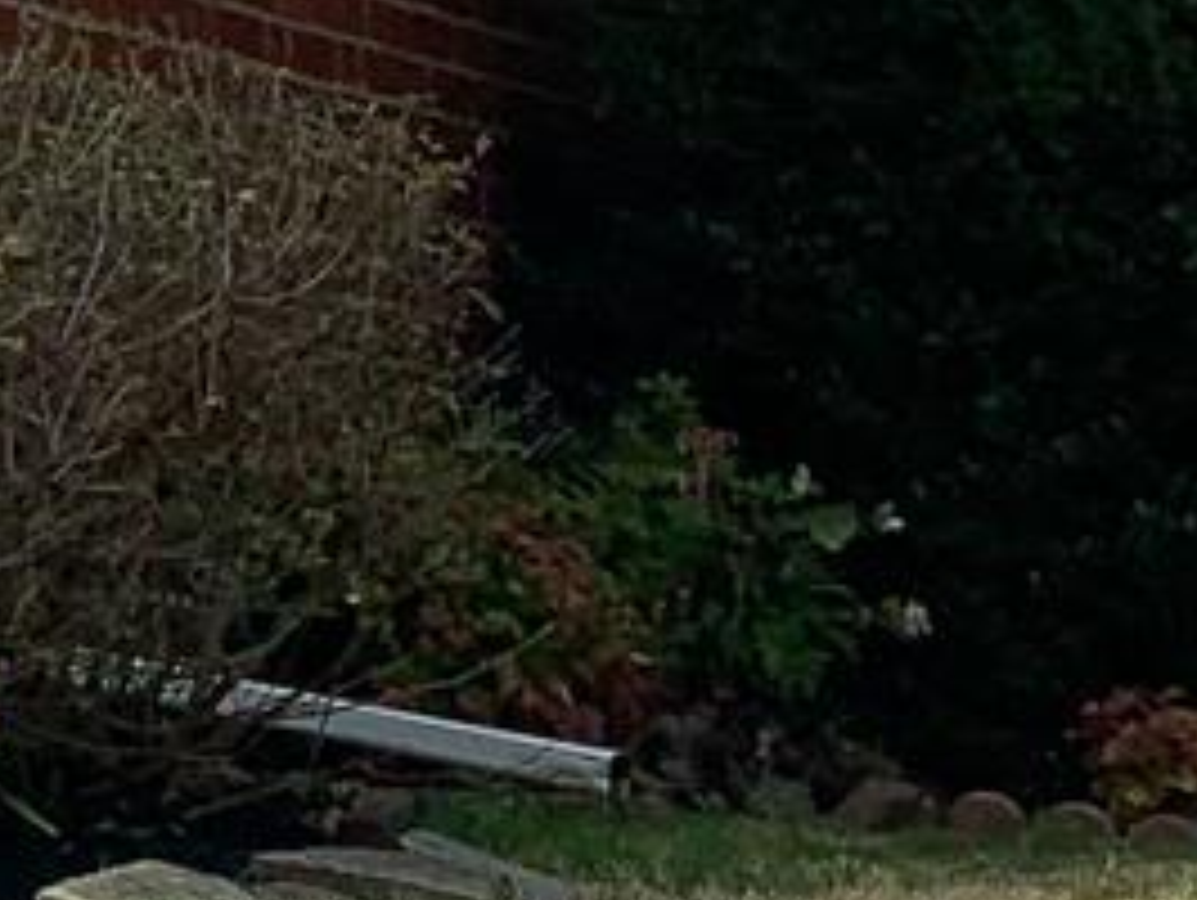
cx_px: -1926
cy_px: -220
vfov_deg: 7.4
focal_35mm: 200
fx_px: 6922
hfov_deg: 8.7
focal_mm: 4.25
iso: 25
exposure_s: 1/3289
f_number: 1.8
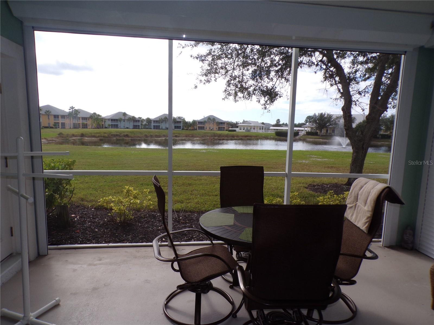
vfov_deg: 56.8
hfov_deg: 71.6
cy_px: 162
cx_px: 217
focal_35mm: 24
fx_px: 301
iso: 80
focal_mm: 4.3
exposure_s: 1/170
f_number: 5.8
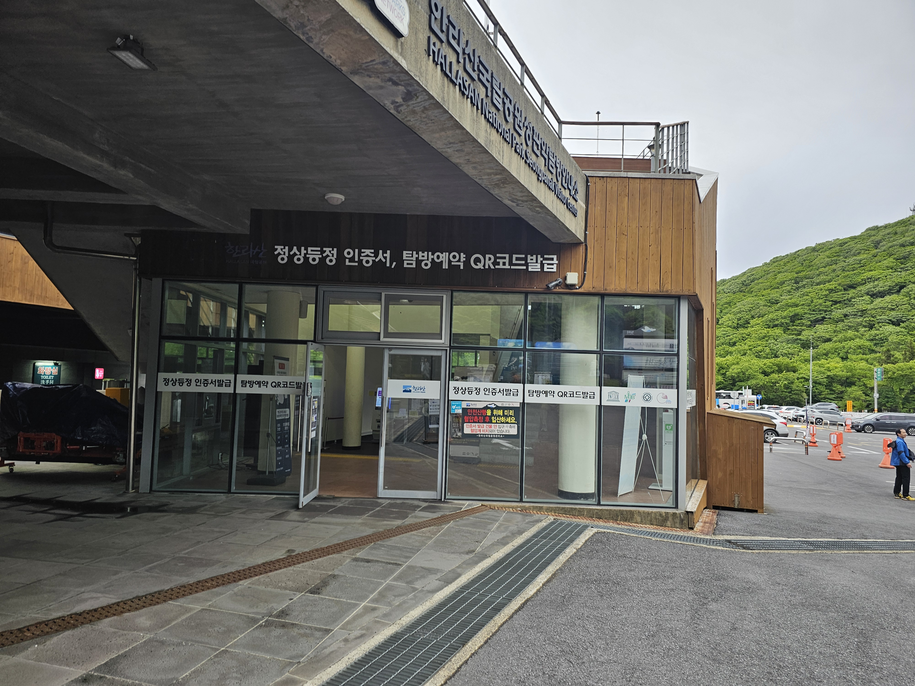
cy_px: 343
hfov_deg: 73.9
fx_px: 608
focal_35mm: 23
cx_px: 458
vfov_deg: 58.9
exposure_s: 1/120
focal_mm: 6.3
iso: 20
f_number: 1.7
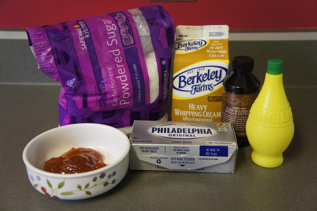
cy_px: 106
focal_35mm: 46
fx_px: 409
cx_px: 158
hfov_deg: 42.4
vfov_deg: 28.9
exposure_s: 1/50
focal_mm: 31
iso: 800
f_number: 4.5
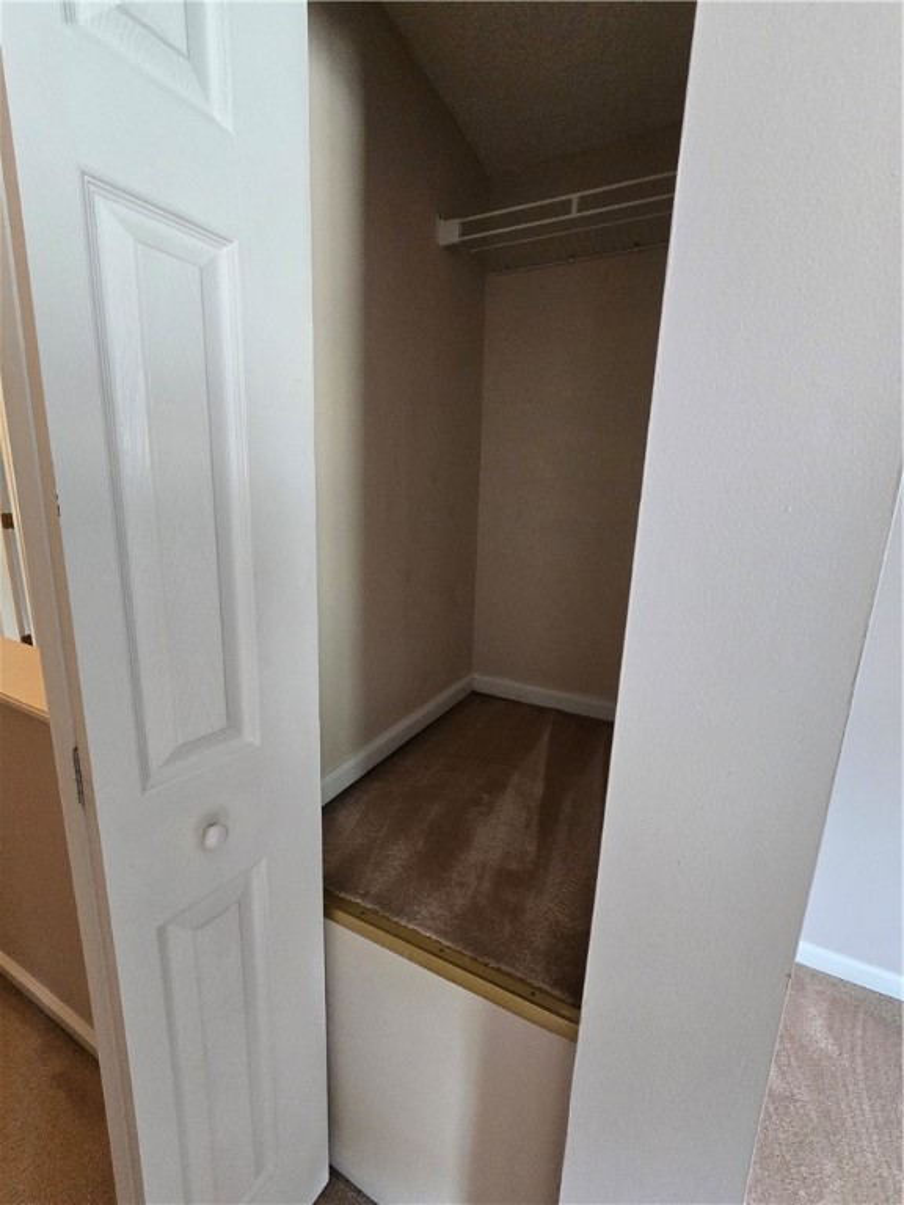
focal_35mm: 13
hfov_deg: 89.9
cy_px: 602
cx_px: 452
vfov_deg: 106.2
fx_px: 453
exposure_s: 1/60
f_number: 2.2
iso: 400
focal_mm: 2.2
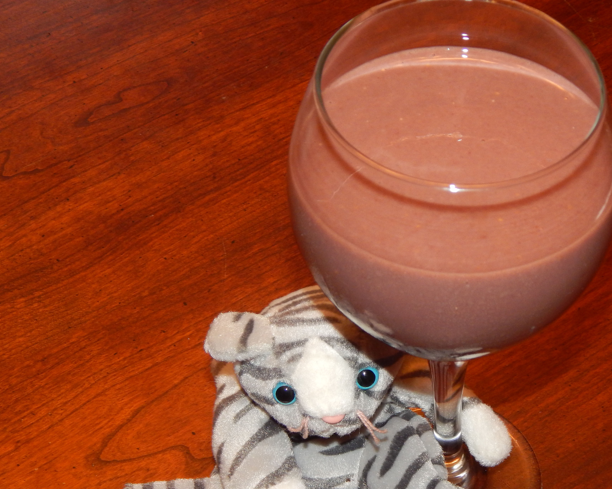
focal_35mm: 78
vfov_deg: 19.6
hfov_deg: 24.3
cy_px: 289
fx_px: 1413
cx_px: 415
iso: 200
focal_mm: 9.7
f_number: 3.8
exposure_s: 1/30
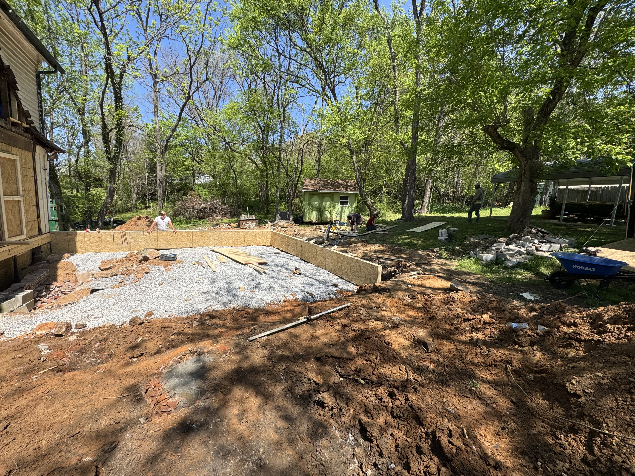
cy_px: 238
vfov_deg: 85.7
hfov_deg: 102.1
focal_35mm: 14
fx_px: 257
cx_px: 318
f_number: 2.2
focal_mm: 2.22
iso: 40
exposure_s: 1/1256
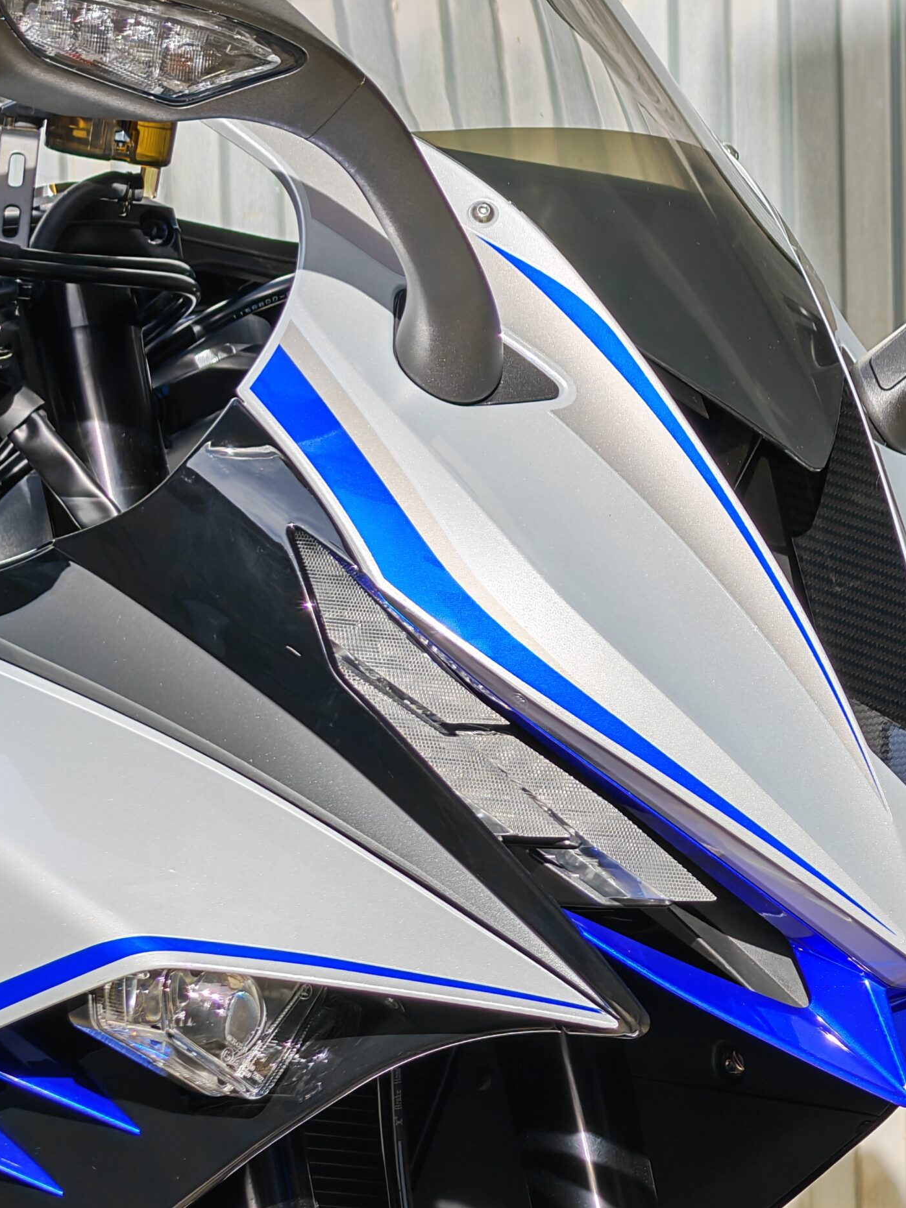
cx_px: 585
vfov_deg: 10.0
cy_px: 612
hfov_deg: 7.5
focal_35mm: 198
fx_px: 6911
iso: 50
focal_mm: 15.38
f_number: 2.6
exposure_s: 1/220
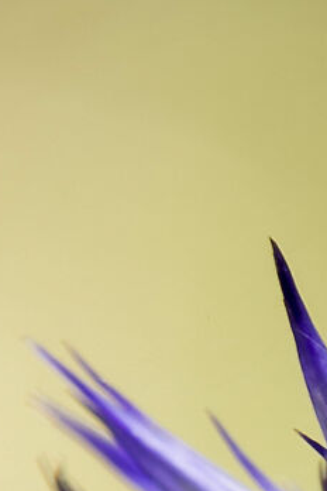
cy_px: 1422
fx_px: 19714
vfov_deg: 1.4
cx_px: 636
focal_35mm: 1447
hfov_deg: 0.9
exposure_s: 1/20
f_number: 16
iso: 400
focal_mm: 210
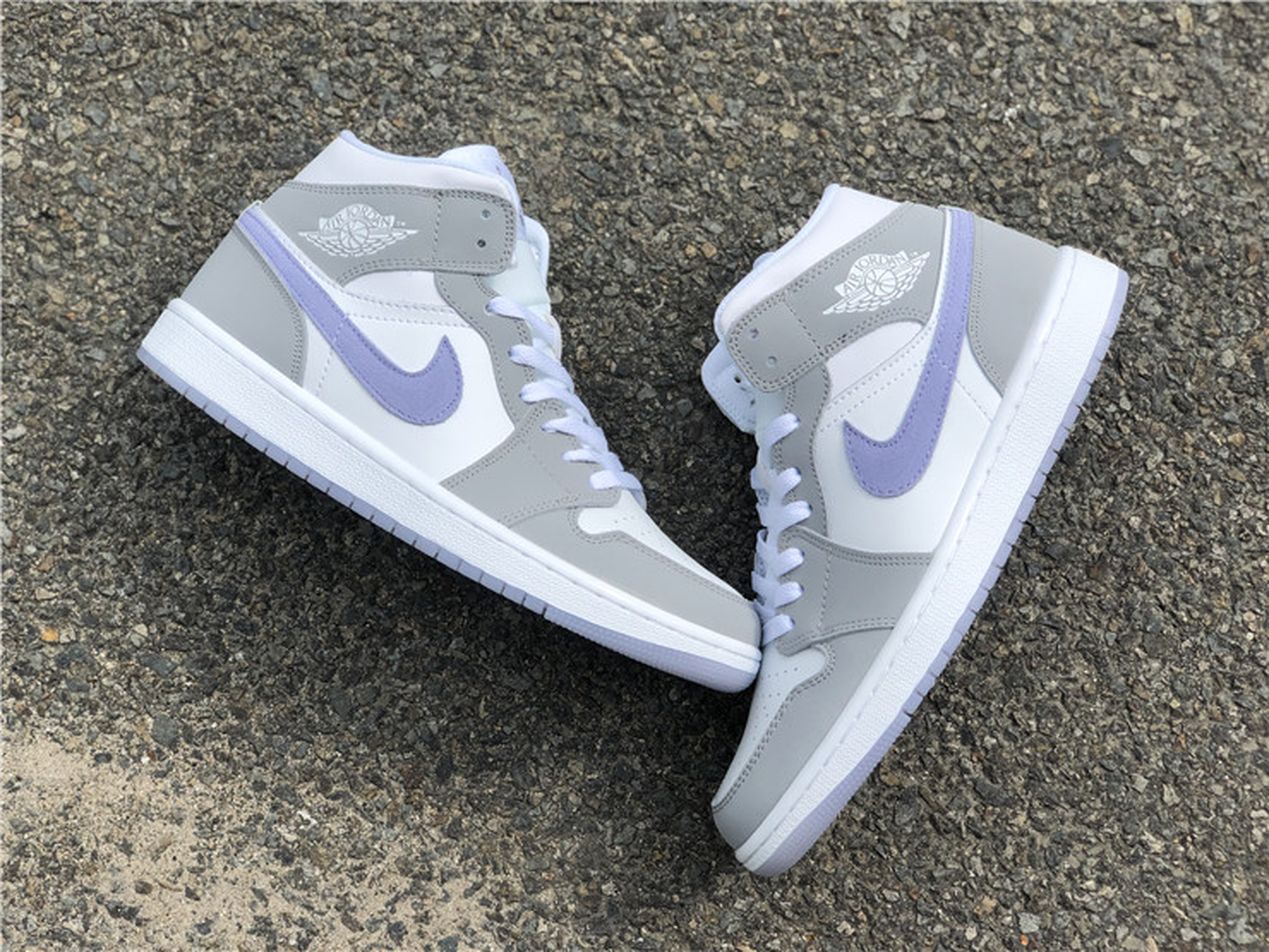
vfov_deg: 28.0
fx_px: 1906
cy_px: 476
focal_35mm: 52
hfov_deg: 36.8
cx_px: 634
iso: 16
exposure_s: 1/1021
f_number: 2.4
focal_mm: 6
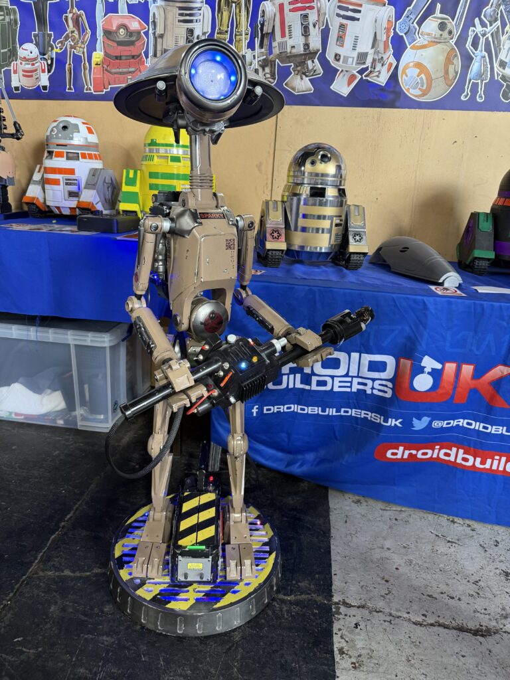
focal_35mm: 24
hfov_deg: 56.8
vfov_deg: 71.6
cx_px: 255
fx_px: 471
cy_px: 340
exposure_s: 1/60
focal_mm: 6.76
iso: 250
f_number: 1.78
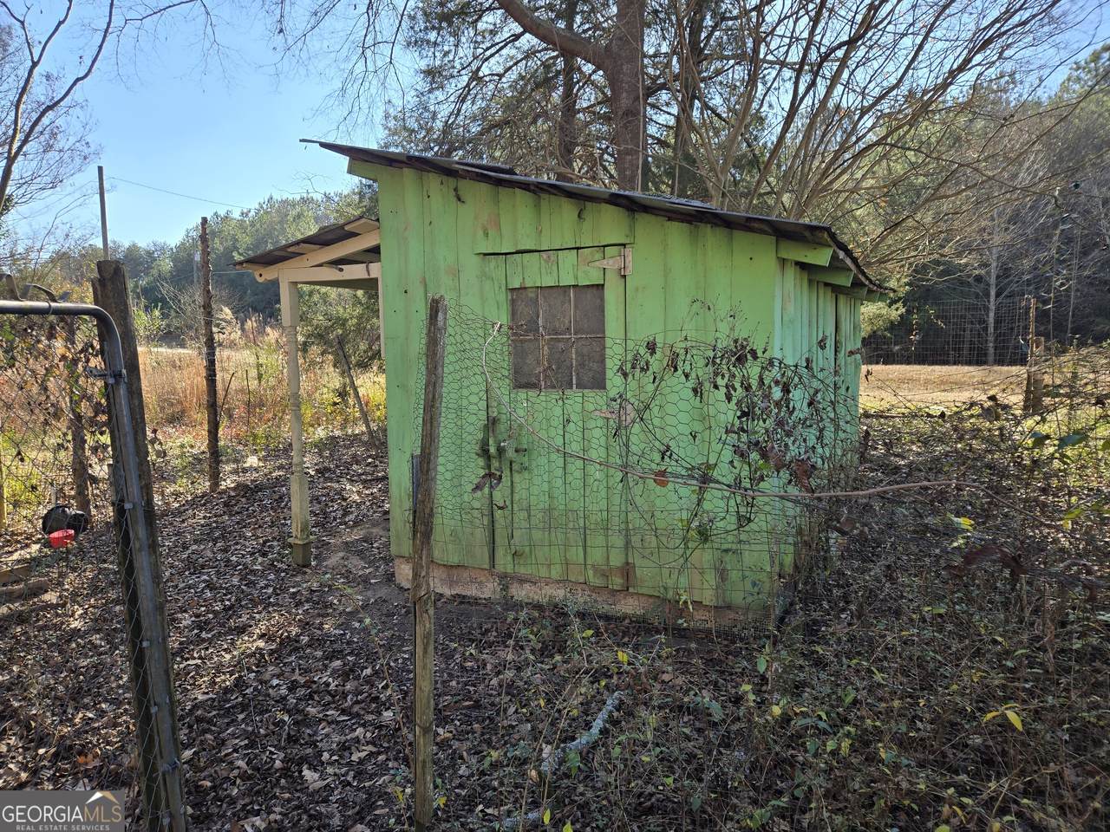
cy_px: 416
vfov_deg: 58.9
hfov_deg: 73.9
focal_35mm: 23
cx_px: 555
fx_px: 738
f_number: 1.8
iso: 25
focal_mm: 5.4
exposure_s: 1/864
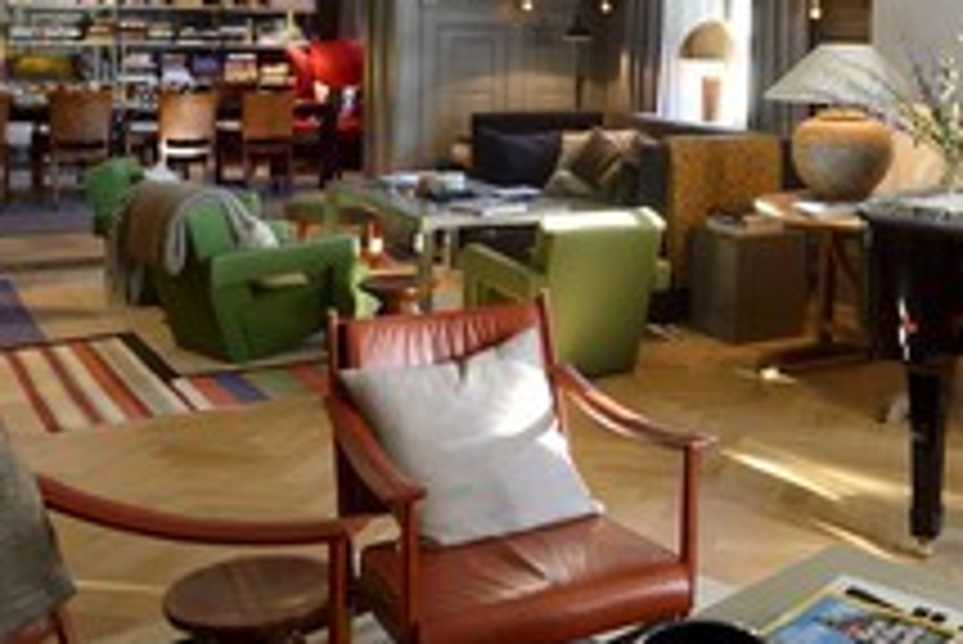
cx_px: 770
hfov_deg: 40.2
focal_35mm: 47
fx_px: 1258
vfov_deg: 27.9
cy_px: 95
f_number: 4
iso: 800
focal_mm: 24
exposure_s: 1/30
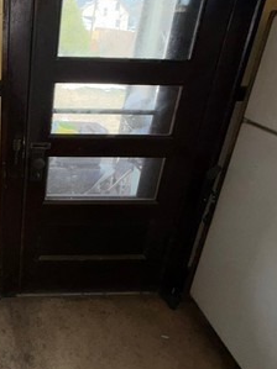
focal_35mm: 30
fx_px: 320
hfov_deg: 40.9
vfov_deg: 58.9
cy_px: 130
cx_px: 1
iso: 50
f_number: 2.2
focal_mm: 2.22
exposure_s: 1/60
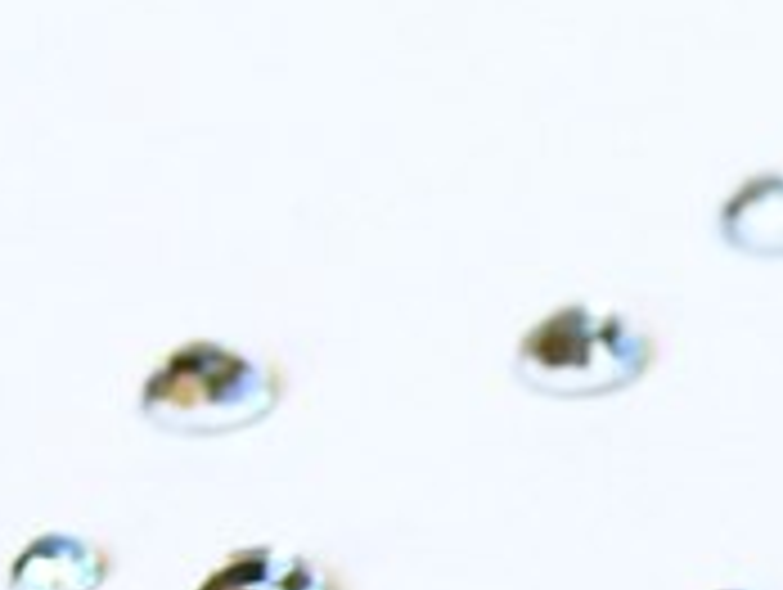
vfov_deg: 8.5
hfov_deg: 11.3
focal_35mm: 173
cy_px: 667
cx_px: 832
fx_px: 3919
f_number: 3.2
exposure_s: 1/40
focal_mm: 11.1
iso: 80
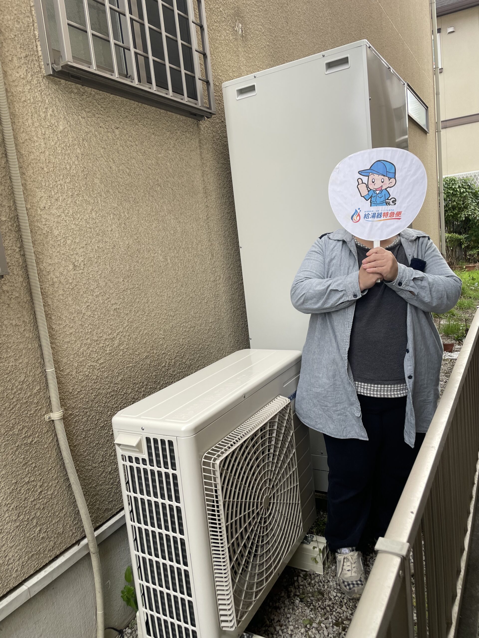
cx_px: 240
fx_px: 480
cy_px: 319
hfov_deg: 53.1
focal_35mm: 26
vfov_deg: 67.3
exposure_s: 1/381
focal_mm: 4.2
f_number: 1.6
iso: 32
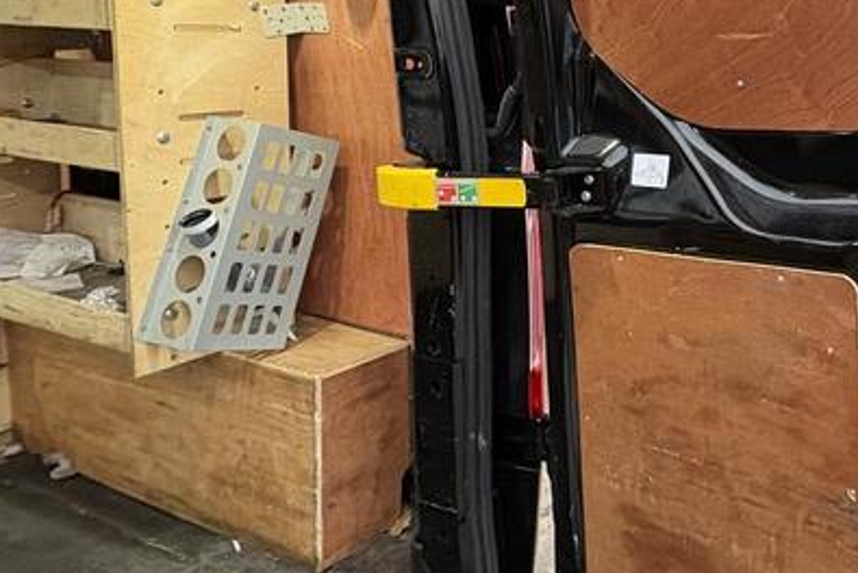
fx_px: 787
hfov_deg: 49.4
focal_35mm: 33
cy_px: 124
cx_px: 808
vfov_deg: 38.7
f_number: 2.2
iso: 320
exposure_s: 1/60
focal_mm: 2.22
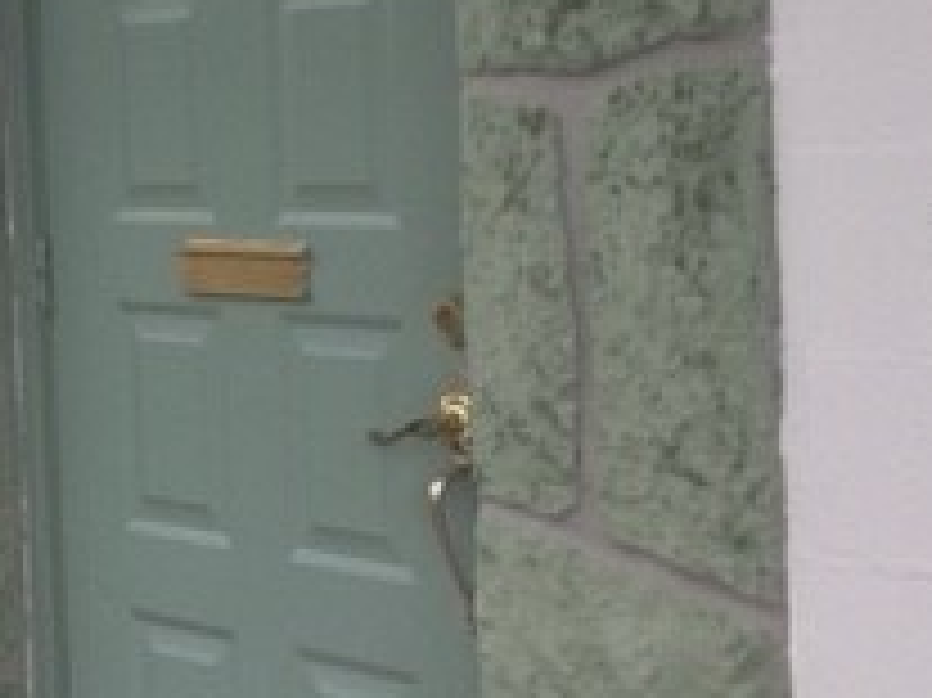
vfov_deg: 15.4
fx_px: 2583
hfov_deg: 19.6
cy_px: 230
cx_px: -81
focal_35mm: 96
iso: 25
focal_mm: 3.3
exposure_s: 1/204
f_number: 2.4
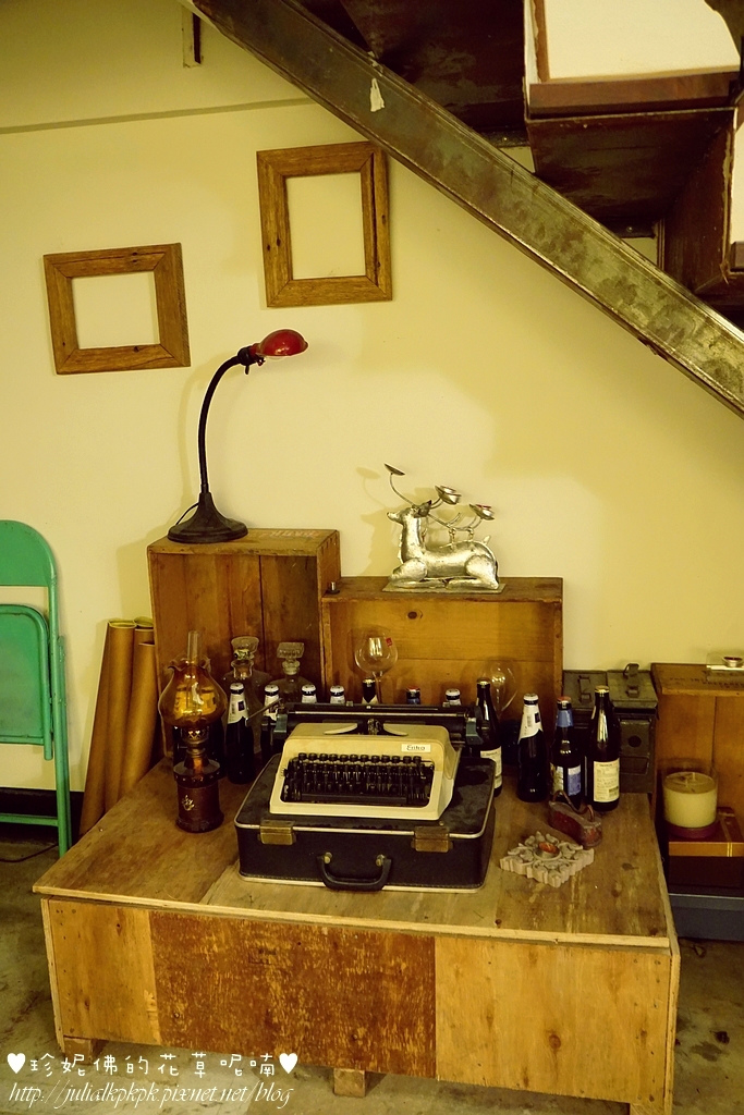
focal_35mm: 30
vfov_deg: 61.9
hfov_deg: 43.6
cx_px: 372
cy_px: 558
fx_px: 930
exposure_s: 1/8
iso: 3200
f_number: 4
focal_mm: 20
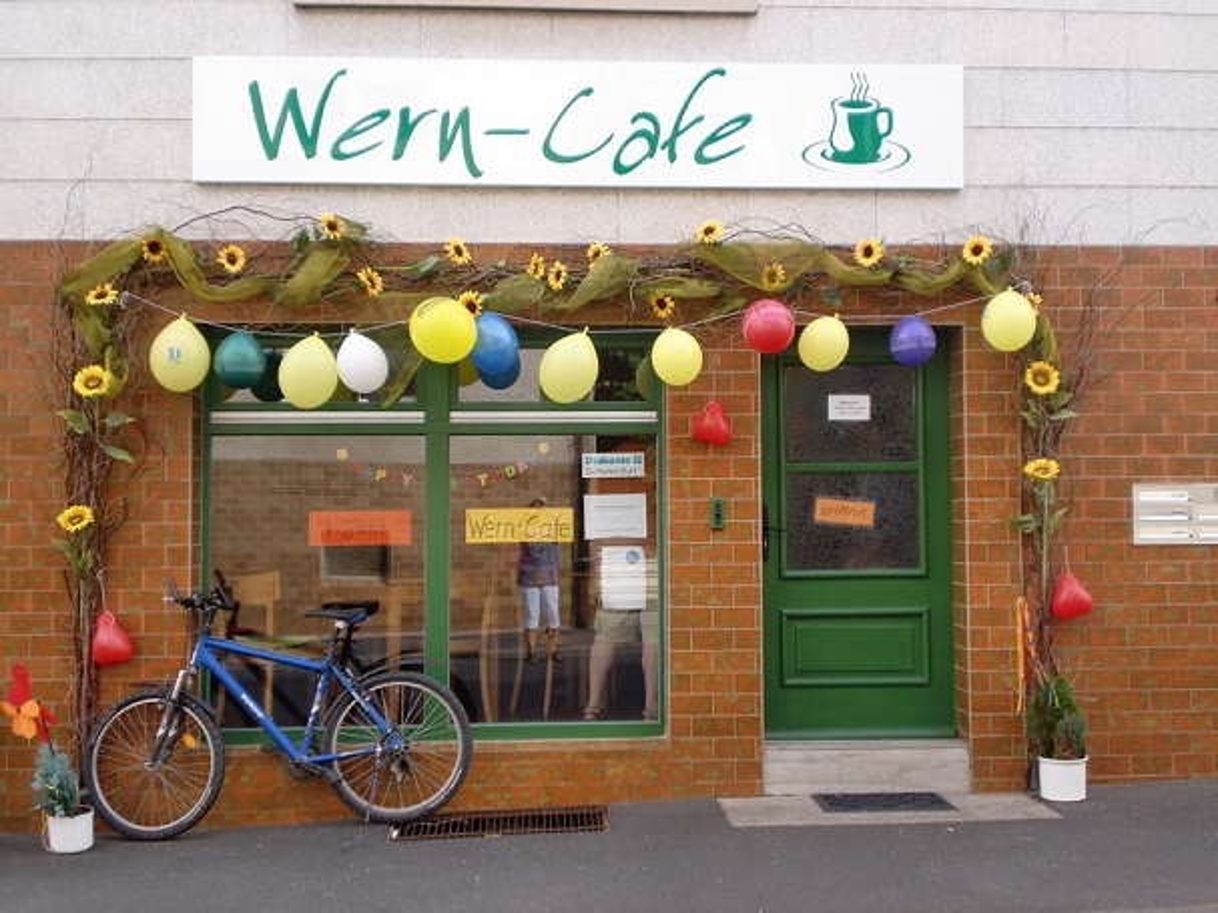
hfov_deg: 41.2
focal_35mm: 46
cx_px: 609
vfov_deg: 31.5
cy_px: 456
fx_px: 1618
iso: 64
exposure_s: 1/160
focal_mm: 8.44
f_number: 3.6
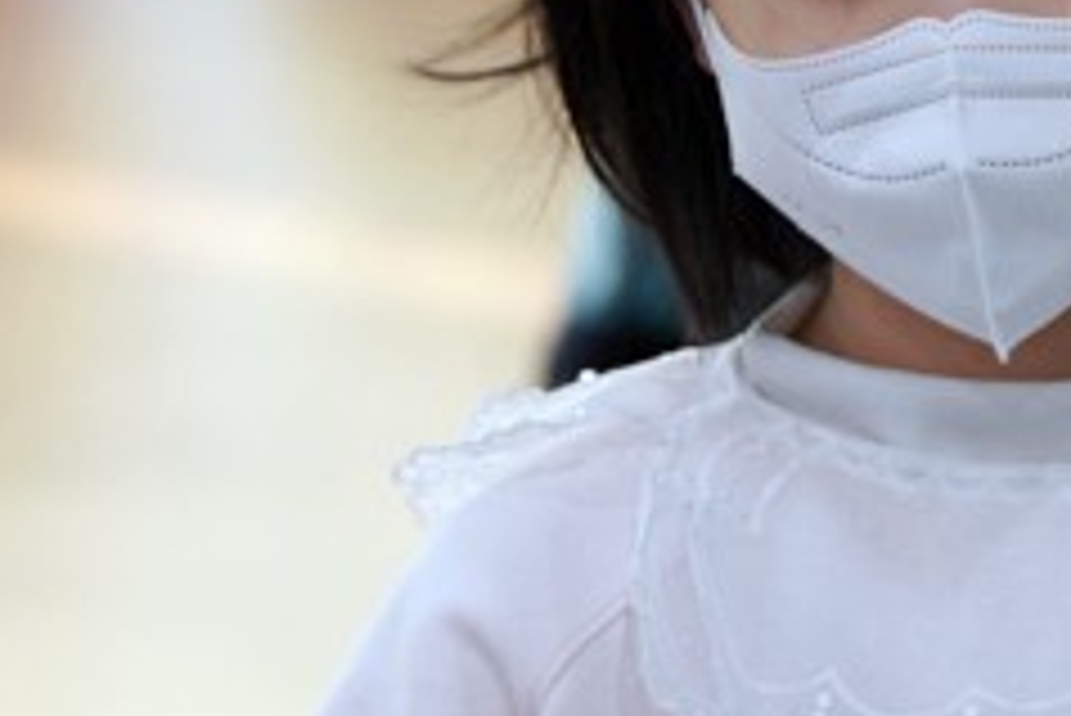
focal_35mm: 623
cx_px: 1062
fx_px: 18545
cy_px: 495
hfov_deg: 3.3
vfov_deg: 2.2
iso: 1250
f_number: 4
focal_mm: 165
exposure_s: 1/200
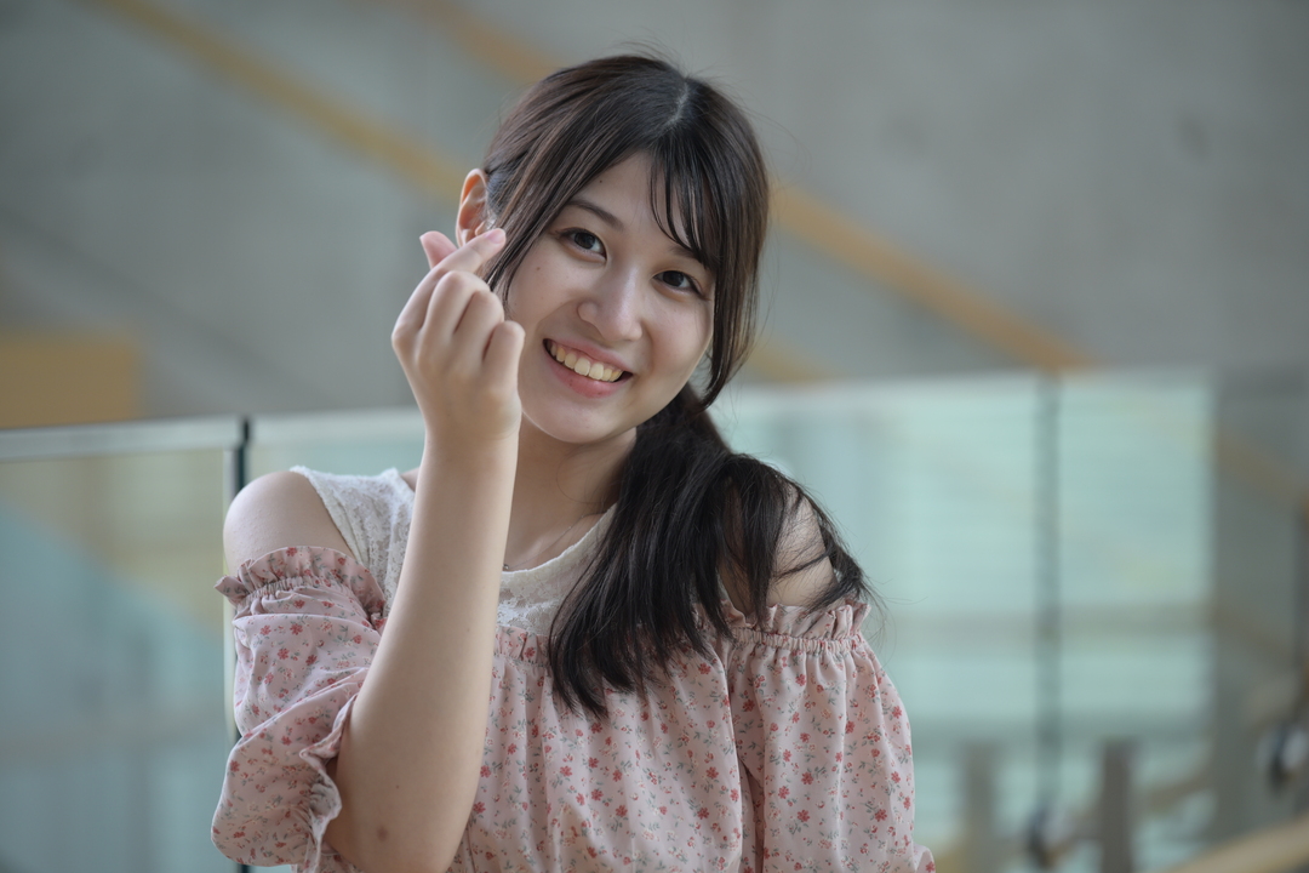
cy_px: 436
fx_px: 4908
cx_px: 654
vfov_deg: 10.2
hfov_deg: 15.2
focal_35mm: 135
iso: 200
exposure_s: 1/160
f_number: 2.8
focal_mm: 135
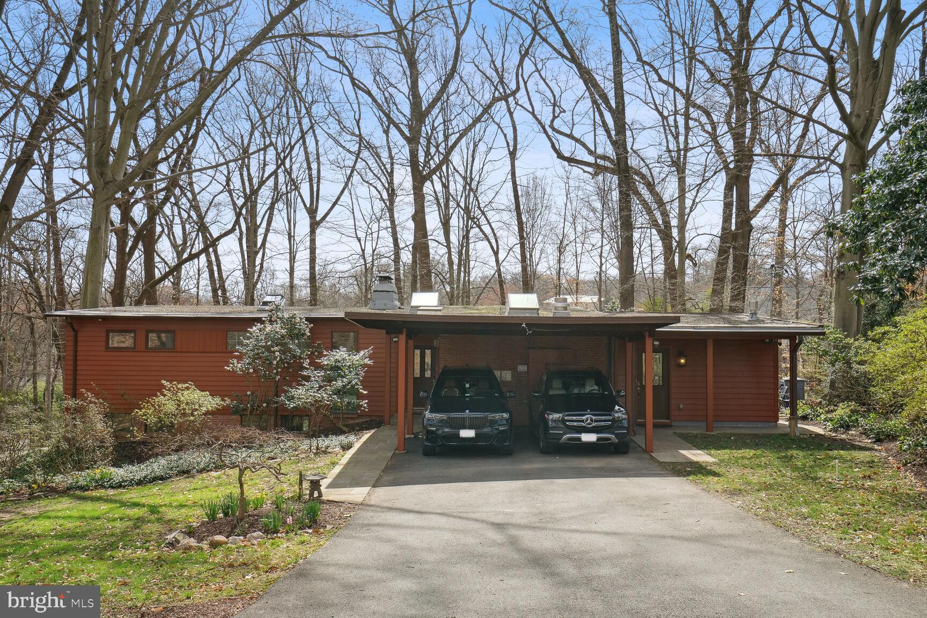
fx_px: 901
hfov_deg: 54.4
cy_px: 309
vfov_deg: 37.9
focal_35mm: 35
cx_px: 464
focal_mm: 35
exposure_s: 1/1000
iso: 640
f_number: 9
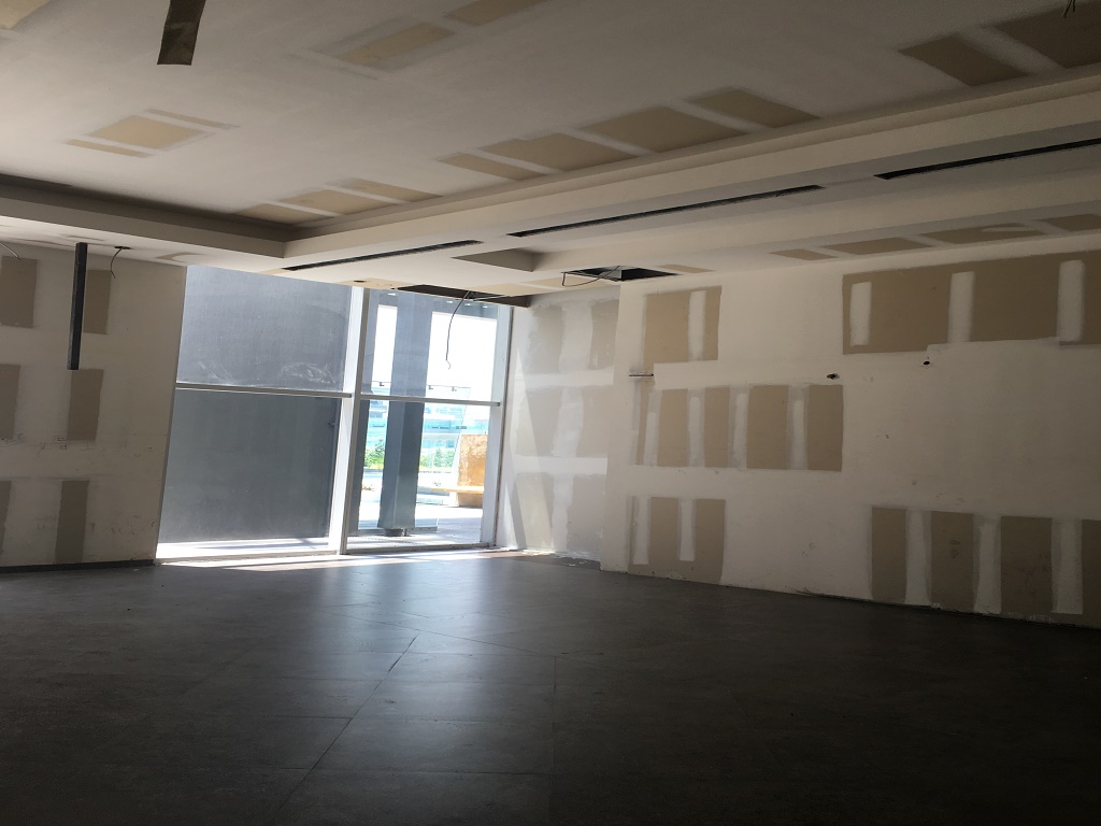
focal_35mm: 29
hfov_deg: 61.7
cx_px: 550
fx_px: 922
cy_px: 413
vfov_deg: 48.2
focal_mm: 4.15
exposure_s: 1/60
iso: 25
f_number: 2.2
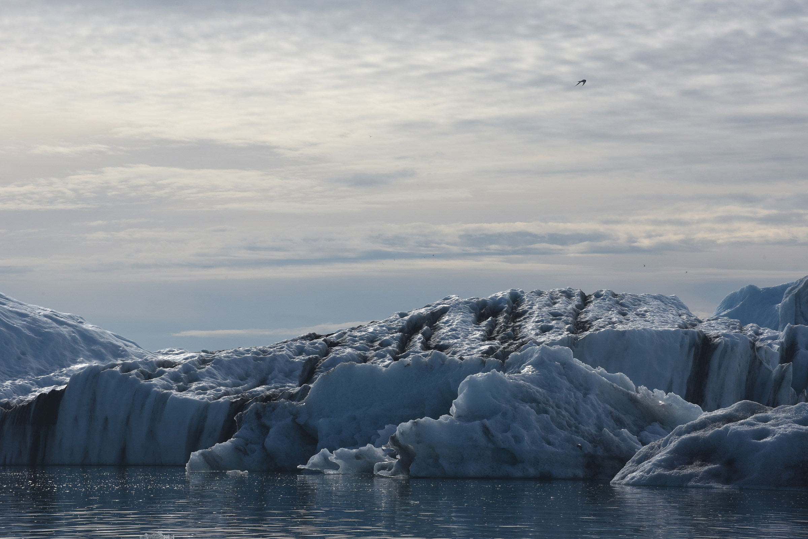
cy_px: 270
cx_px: 404
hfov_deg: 11.4
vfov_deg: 7.6
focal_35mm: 180
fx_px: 4041
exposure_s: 1/500
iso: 800
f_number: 18
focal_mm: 180
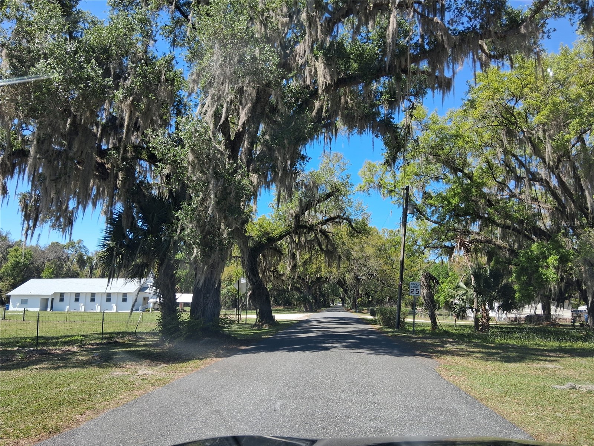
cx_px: 297
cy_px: 223
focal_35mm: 26
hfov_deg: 67.3
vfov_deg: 53.1
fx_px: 446
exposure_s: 1/195
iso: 25
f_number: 1.8
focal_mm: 3.98
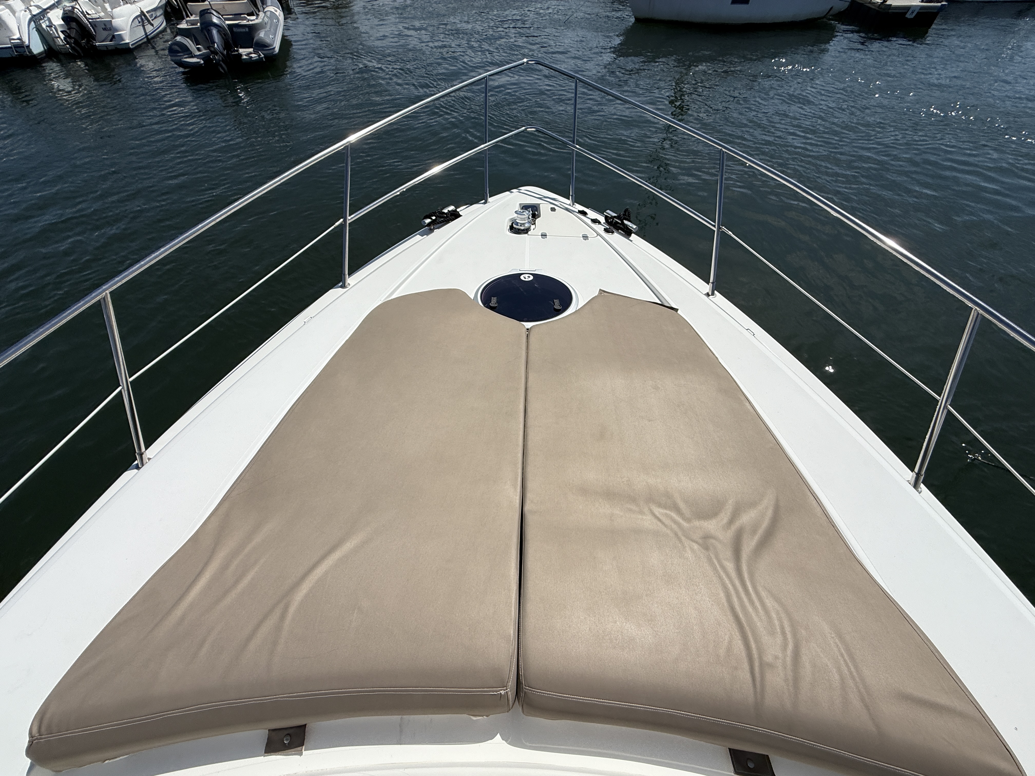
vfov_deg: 85.7
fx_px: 419
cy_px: 388
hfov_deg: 102.1
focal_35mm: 14
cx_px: 518
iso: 40
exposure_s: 1/6173
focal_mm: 2.22
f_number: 2.2
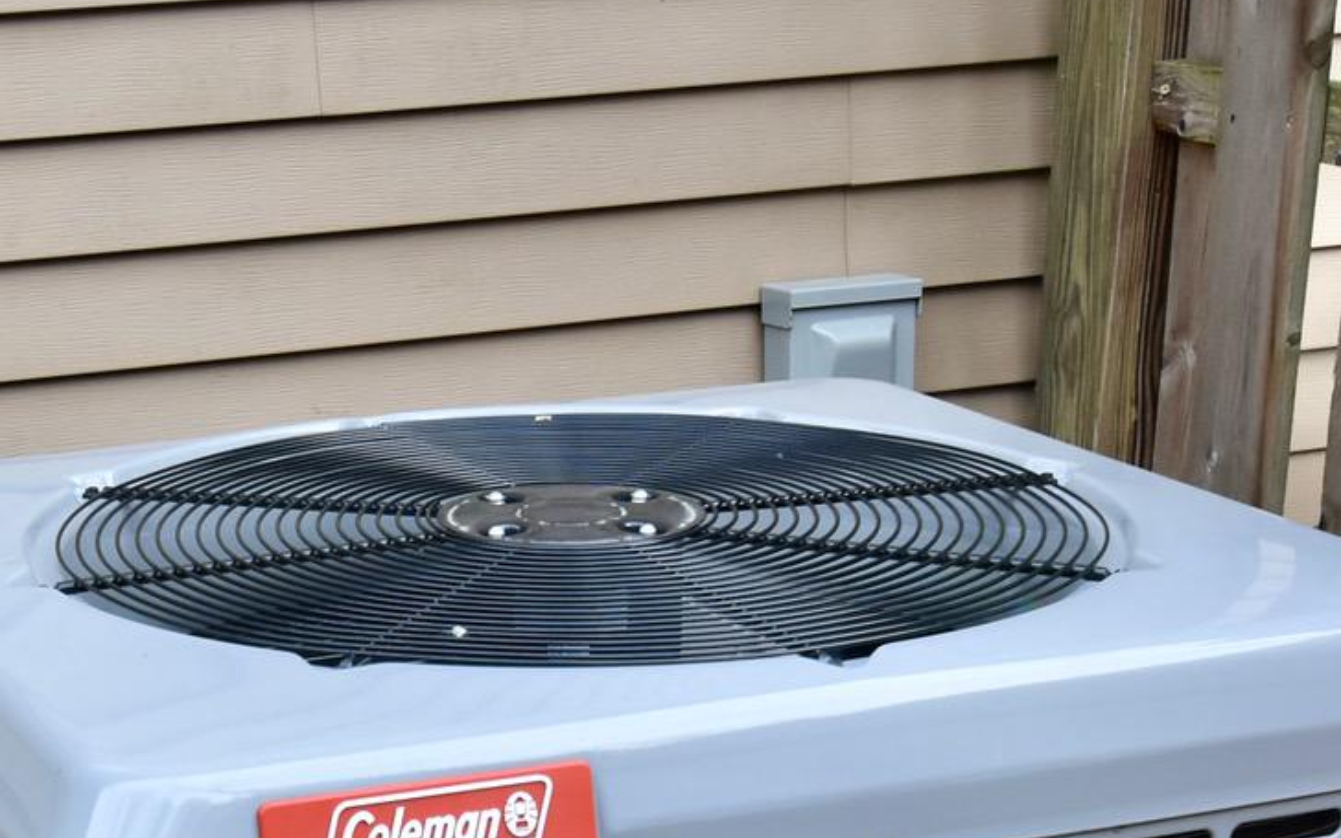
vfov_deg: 14.3
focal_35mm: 86
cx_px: 324
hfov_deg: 23.8
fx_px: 3143
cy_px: 1201
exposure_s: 1/100
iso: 400
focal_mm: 20
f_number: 5
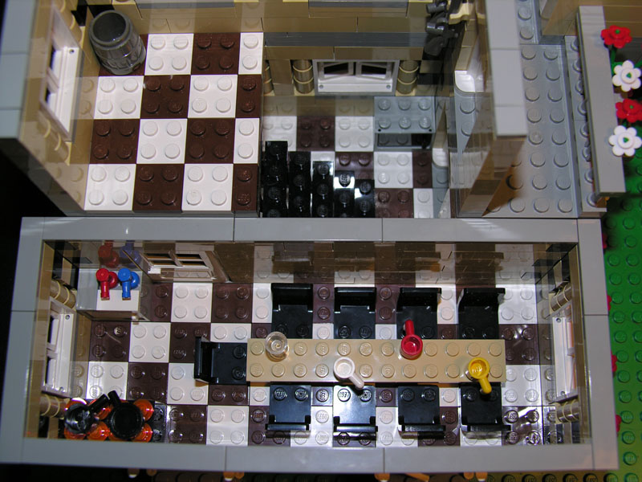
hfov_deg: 43.9
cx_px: 321
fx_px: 797
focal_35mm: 43
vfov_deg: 33.6
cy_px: 241
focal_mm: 11
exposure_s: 1/60.1
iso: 50
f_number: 2.9
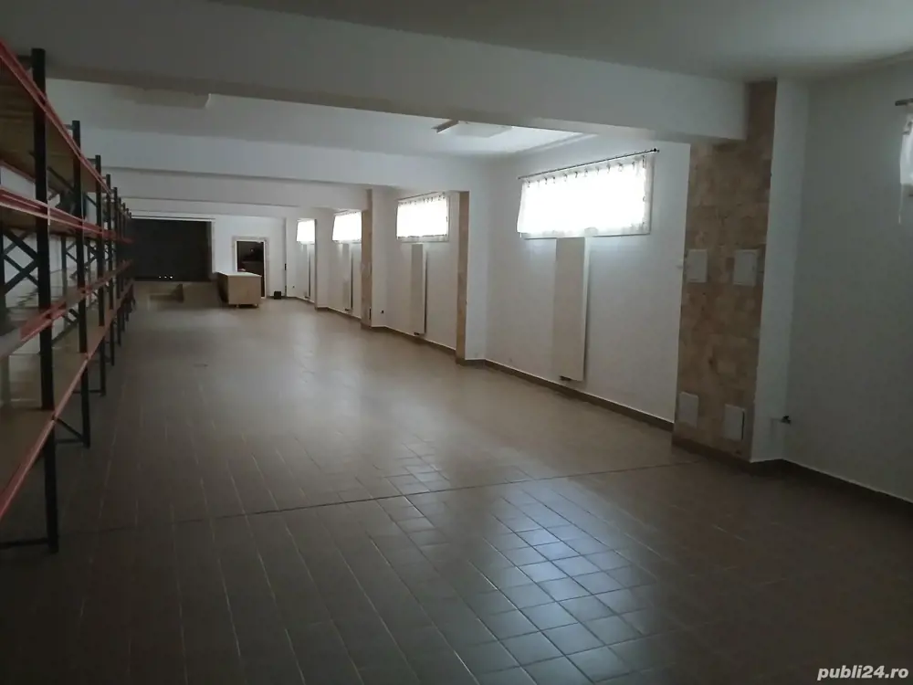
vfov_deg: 53.1
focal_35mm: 26
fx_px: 686
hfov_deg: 67.3
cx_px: 456
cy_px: 342
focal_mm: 3.98
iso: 640
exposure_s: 1/20
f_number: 1.8
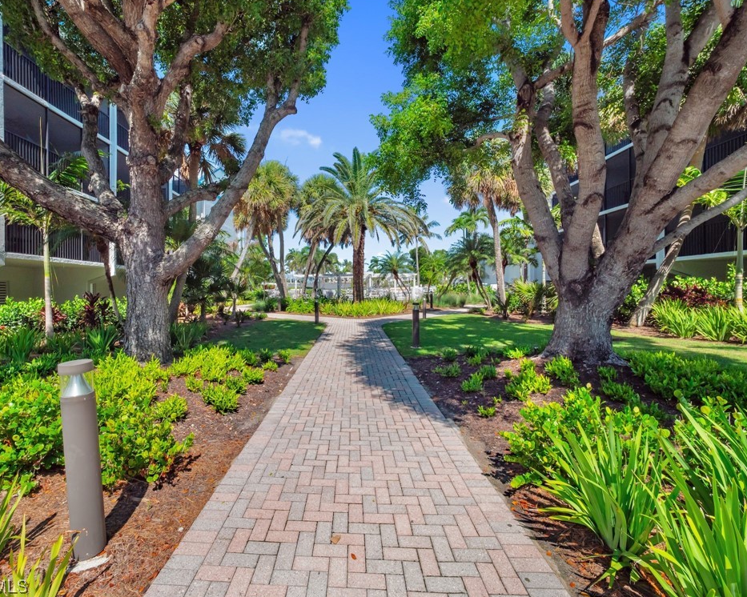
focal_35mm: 15
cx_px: 339
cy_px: 297
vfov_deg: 84.0
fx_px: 332
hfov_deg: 96.5
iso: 200
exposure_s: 1/1000
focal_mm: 7
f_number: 7.1
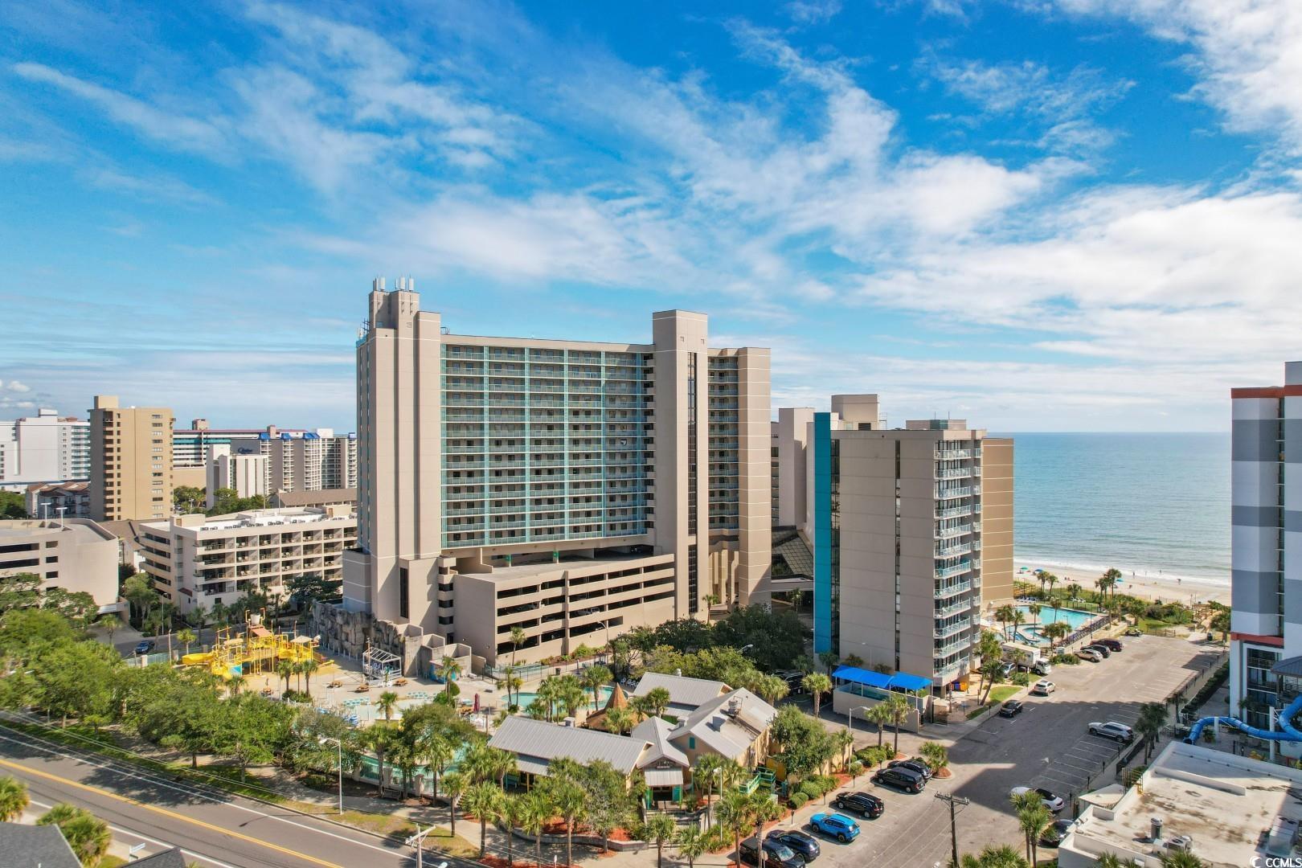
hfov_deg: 78.6
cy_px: 434
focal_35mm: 22
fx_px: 796
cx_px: 651
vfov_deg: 57.2
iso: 130
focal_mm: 8.38
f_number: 2.8
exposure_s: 1/120
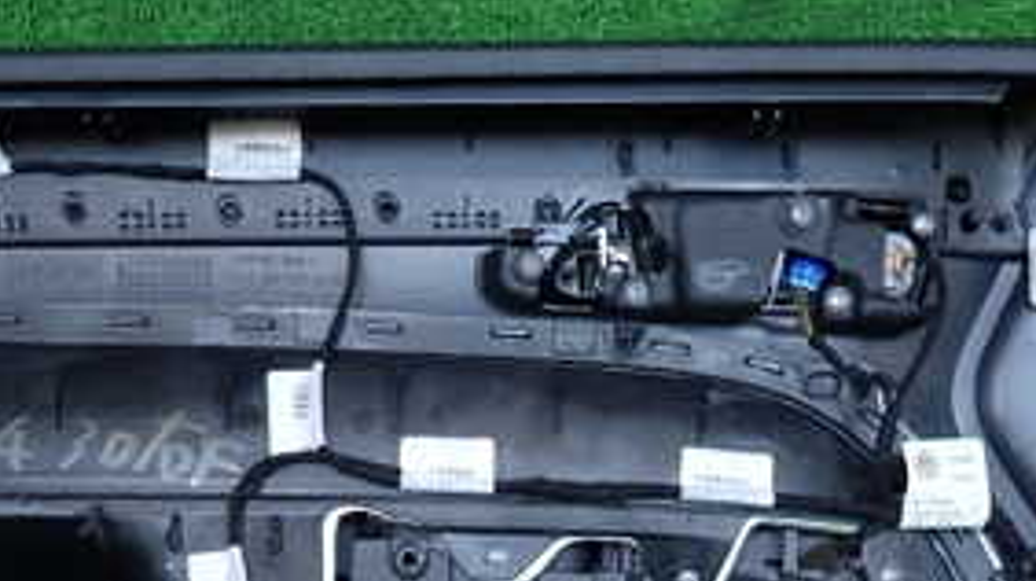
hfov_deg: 36.0
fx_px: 1592
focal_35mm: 58
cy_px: 732
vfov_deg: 19.3
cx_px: 500
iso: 100
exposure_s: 1/60
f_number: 2
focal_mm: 4.5
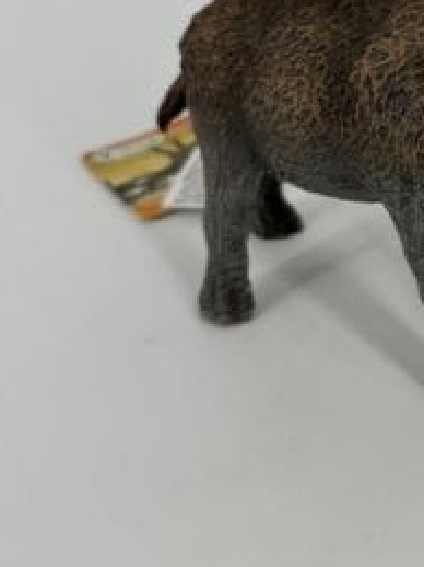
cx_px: 463
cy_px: 152
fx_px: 1013
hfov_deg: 22.3
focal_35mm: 62
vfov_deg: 30.8
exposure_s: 1/1869
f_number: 1.78
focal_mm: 6.76
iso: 80
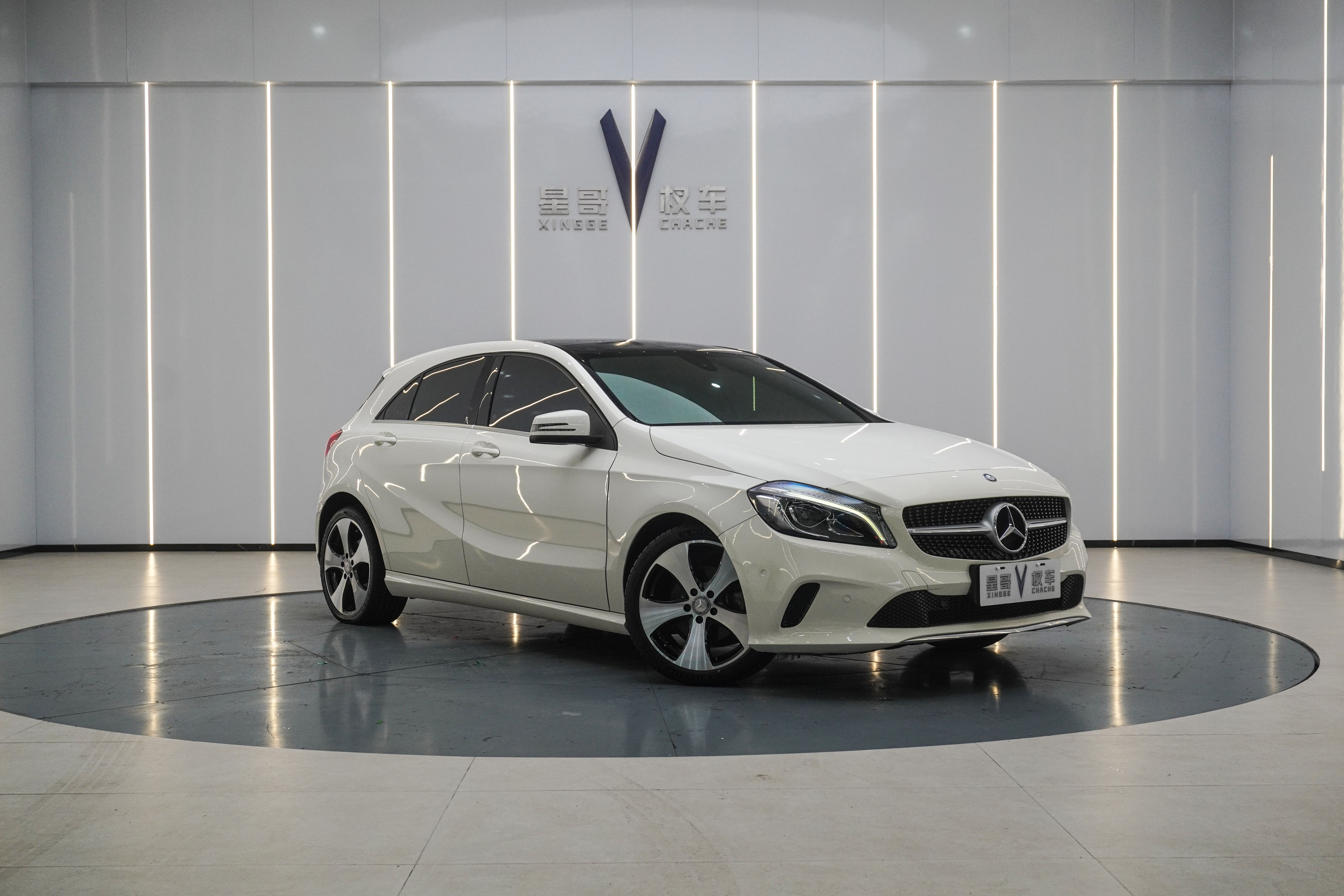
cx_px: 686
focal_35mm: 43
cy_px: 456
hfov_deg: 45.4
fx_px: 1605
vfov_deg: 31.2
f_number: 6.3
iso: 500
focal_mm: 28
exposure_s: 1/80
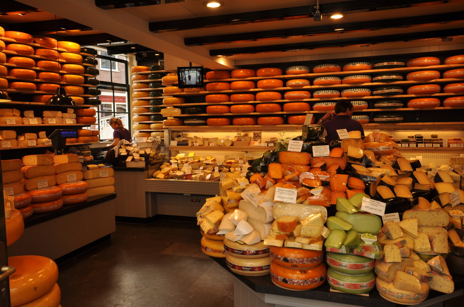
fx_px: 386
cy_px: 154
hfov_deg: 62.0
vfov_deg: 43.5
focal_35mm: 30
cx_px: 232
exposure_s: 1/30
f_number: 8
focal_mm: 20
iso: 250
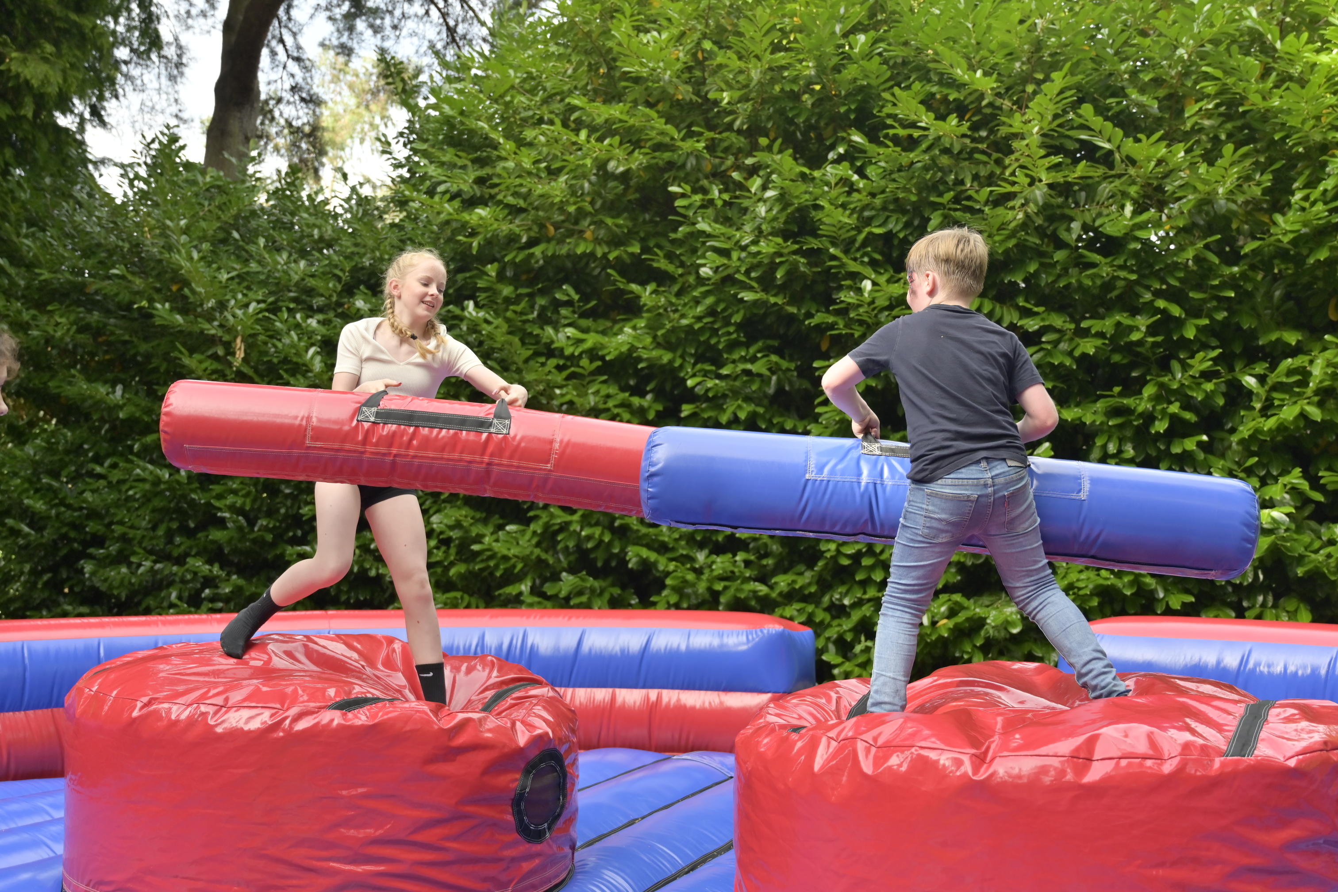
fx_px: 1412
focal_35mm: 38
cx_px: 669
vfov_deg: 35.1
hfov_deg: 50.7
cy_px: 446
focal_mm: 38
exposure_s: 1/800
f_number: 4
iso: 400
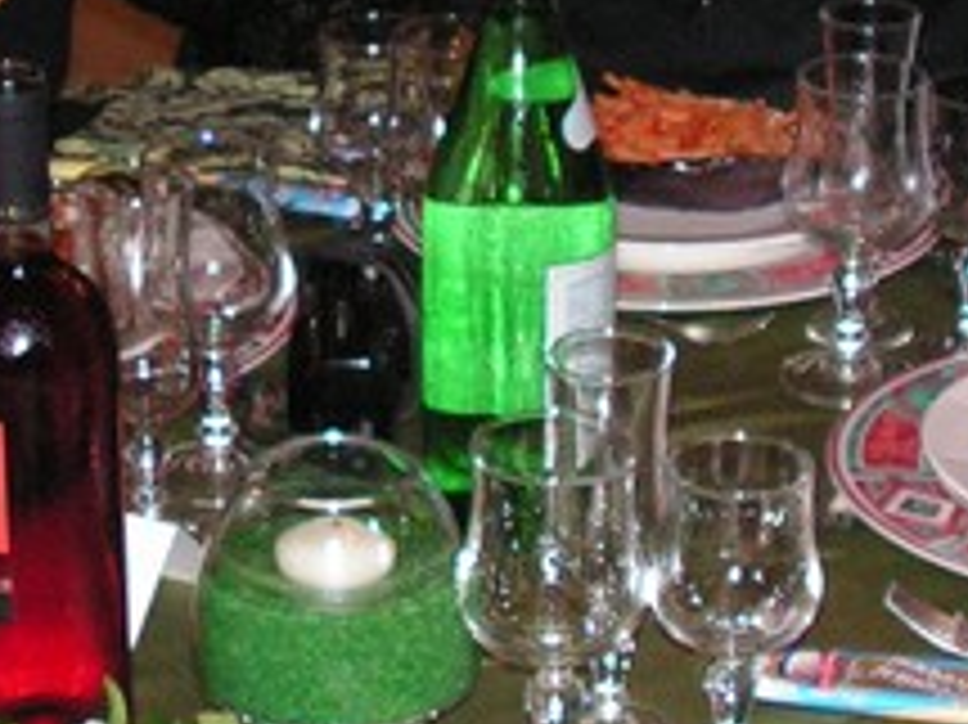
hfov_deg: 14.7
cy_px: 175
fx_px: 3745
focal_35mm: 134
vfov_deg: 11.0
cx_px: 306
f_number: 3.2
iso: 200
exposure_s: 1/40
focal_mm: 6
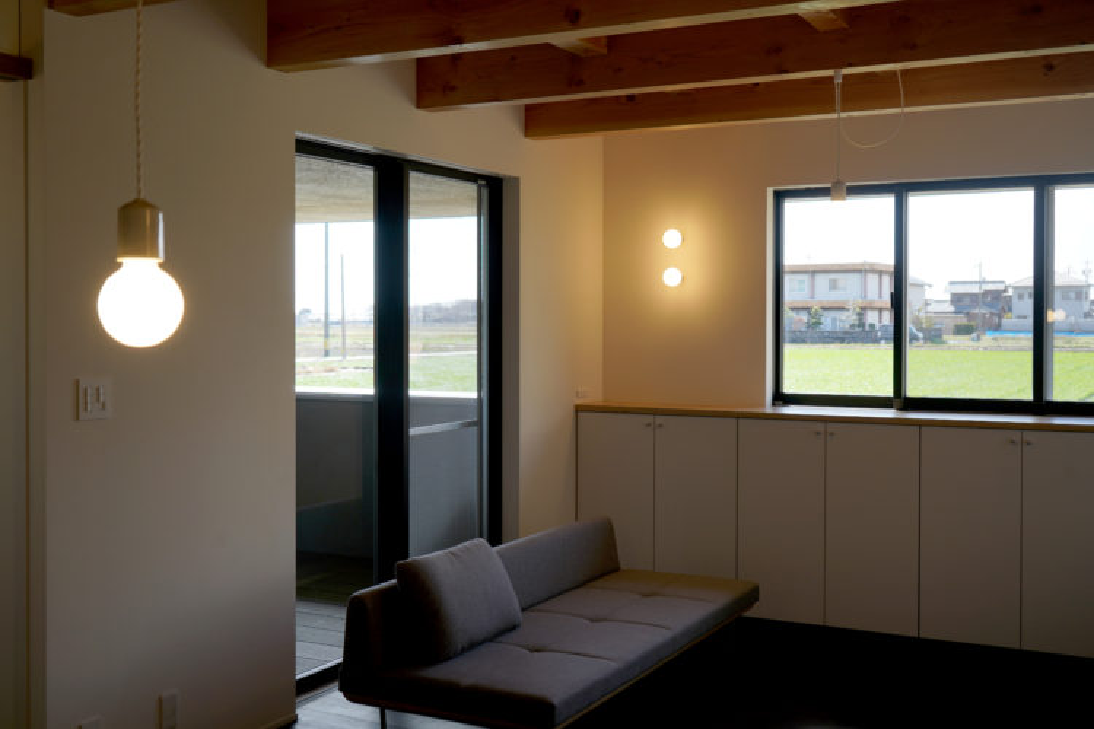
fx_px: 1155
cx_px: 547
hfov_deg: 50.7
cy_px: 364
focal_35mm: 38
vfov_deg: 35.1
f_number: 5.6
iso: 100
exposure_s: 1/80
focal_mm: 38
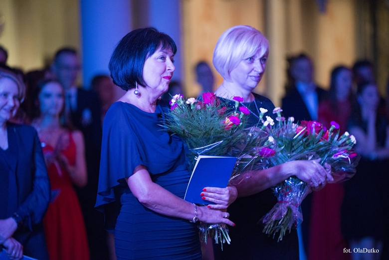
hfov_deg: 10.3
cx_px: 194
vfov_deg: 6.9
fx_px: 2162
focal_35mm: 200
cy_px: 130
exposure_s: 1/250
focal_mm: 200
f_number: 2.8
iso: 1600
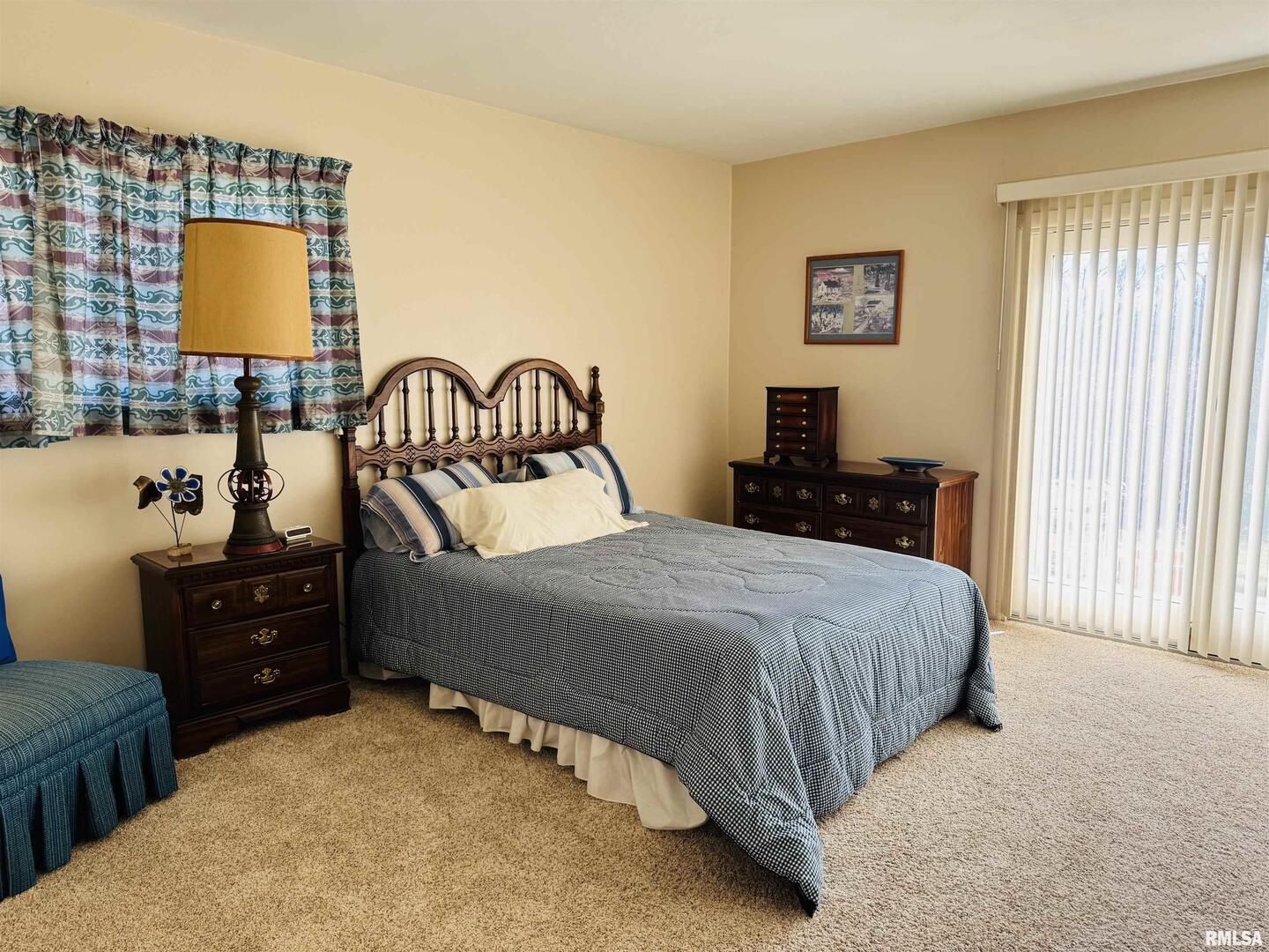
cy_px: 476
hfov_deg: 71.6
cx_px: 634
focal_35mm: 24
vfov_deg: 56.8
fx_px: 880
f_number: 1.78
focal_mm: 6.76
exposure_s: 1/127
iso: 50
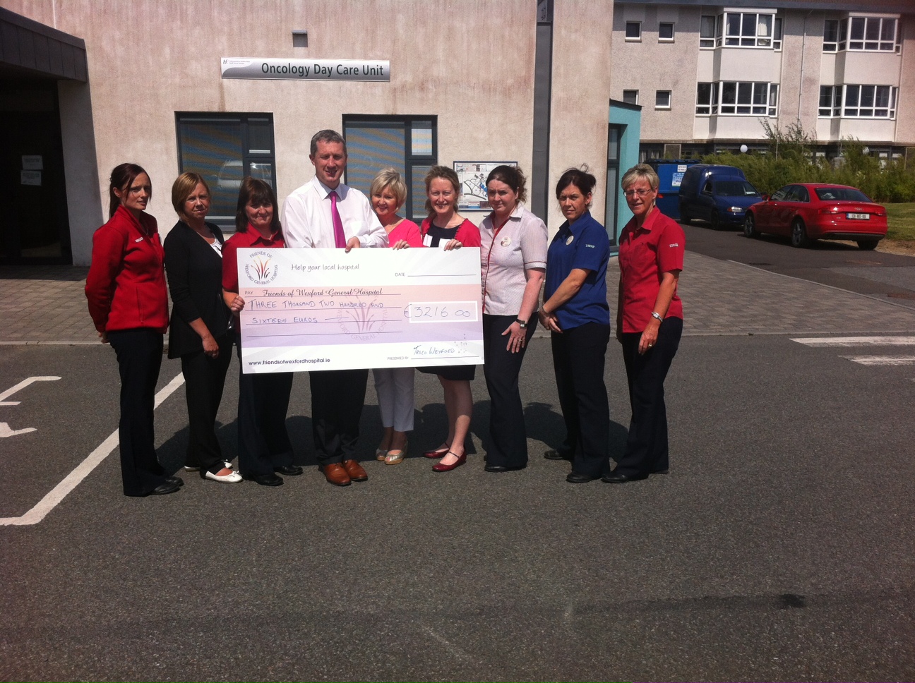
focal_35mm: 35
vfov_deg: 40.6
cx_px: 458
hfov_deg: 52.7
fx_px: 924
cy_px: 342
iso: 80
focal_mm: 3.85
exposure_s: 1/2320
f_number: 2.8
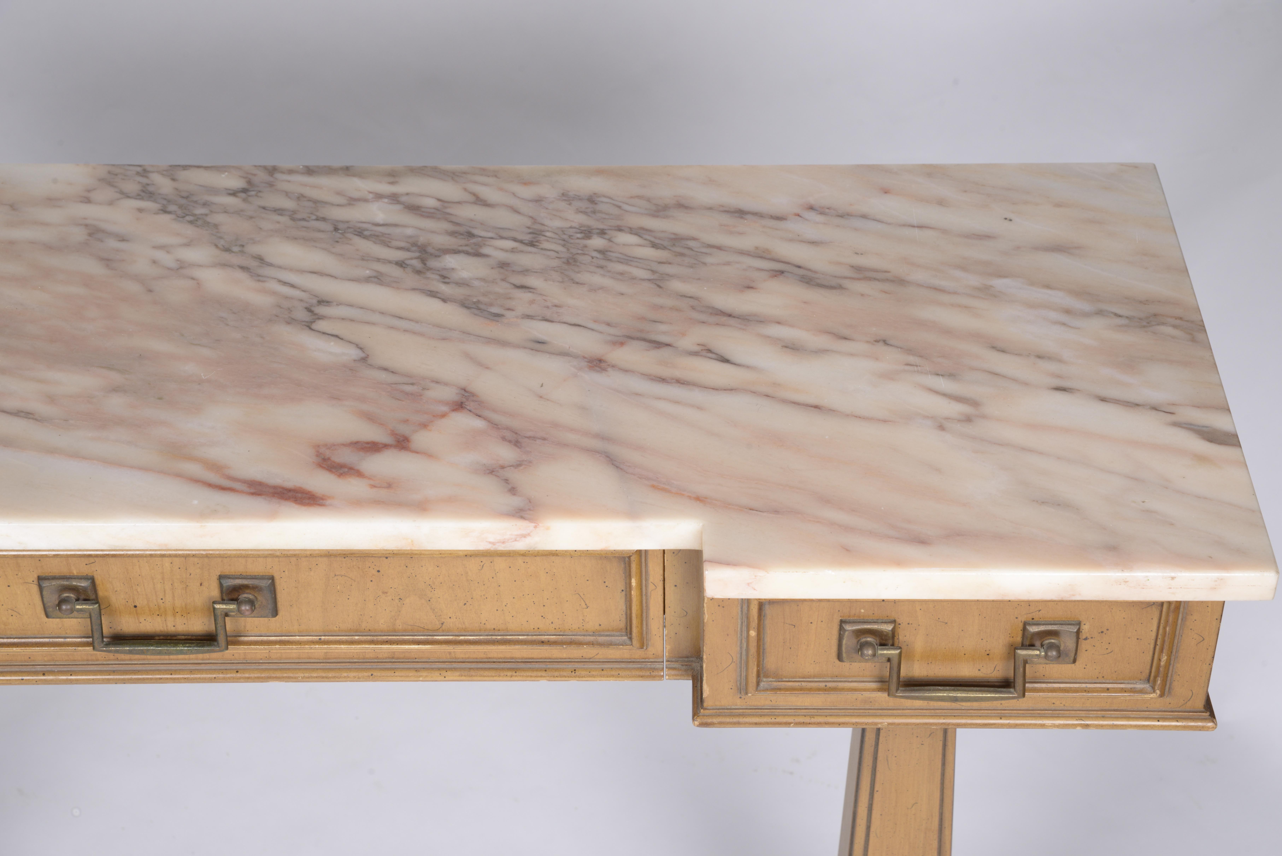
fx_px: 2529
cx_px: 645
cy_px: 426
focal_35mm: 71
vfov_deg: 19.2
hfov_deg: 28.4
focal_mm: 70
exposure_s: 1/125
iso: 320
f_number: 16
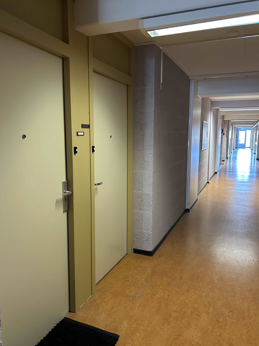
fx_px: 269
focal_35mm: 27
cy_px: 170
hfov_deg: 51.3
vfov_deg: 65.3
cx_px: 133
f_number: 1.5
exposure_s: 1/50
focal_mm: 5.7
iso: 500
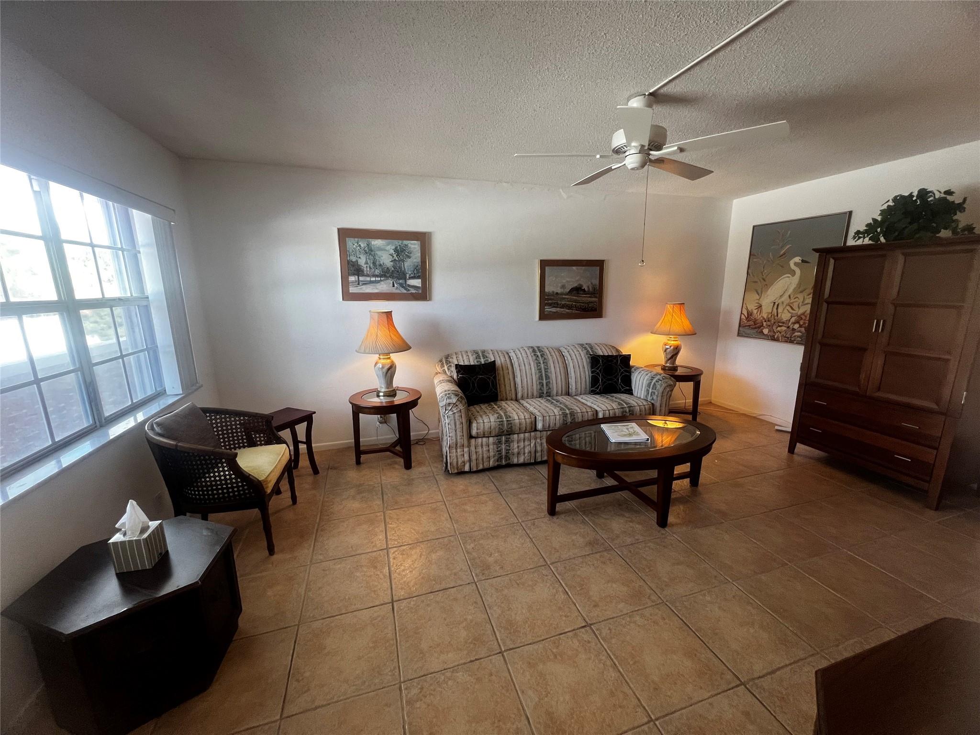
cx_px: 490
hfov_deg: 106.2
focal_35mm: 13
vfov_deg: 89.9
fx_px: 368
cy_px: 368
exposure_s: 1/120
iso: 200
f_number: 1.8
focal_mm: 1.57
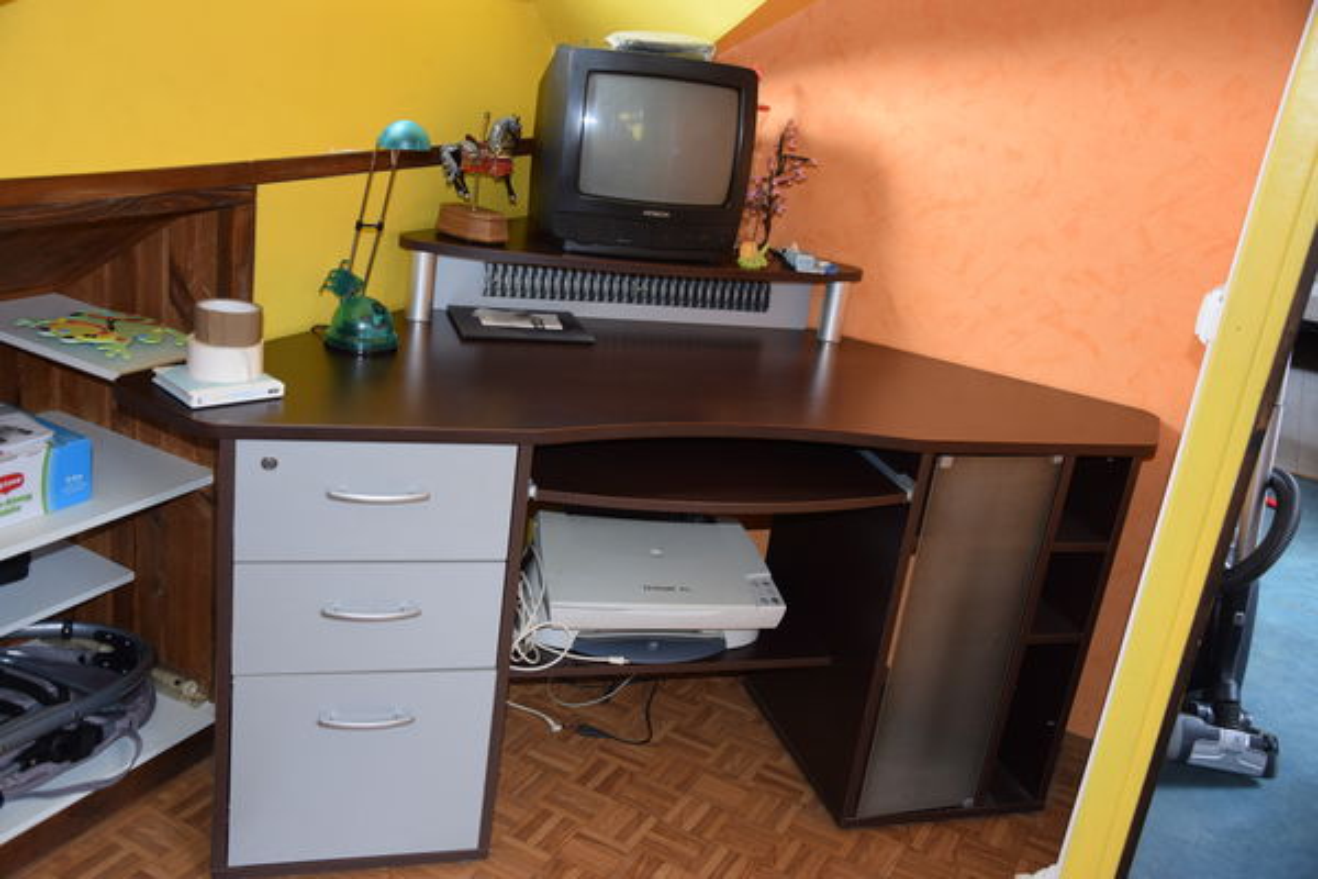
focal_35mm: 36
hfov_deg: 53.1
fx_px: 1318
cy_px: 440
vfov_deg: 36.9
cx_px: 659
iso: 1000
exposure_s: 1/60
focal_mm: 24
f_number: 3.8
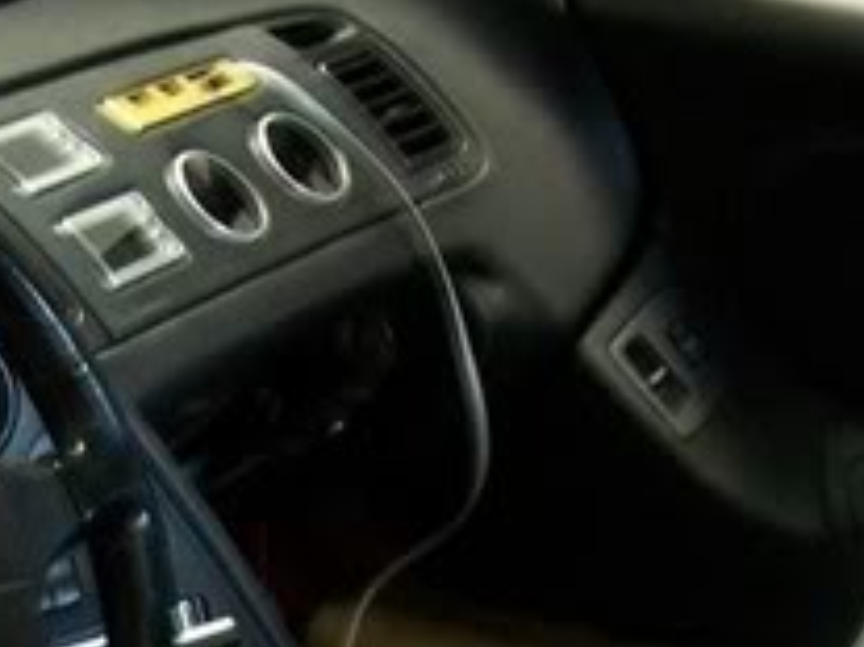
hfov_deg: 13.4
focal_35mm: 147
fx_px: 3667
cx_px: 209
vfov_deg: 9.9
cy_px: 841
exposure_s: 1/8
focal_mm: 6.3
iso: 160
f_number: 2.8
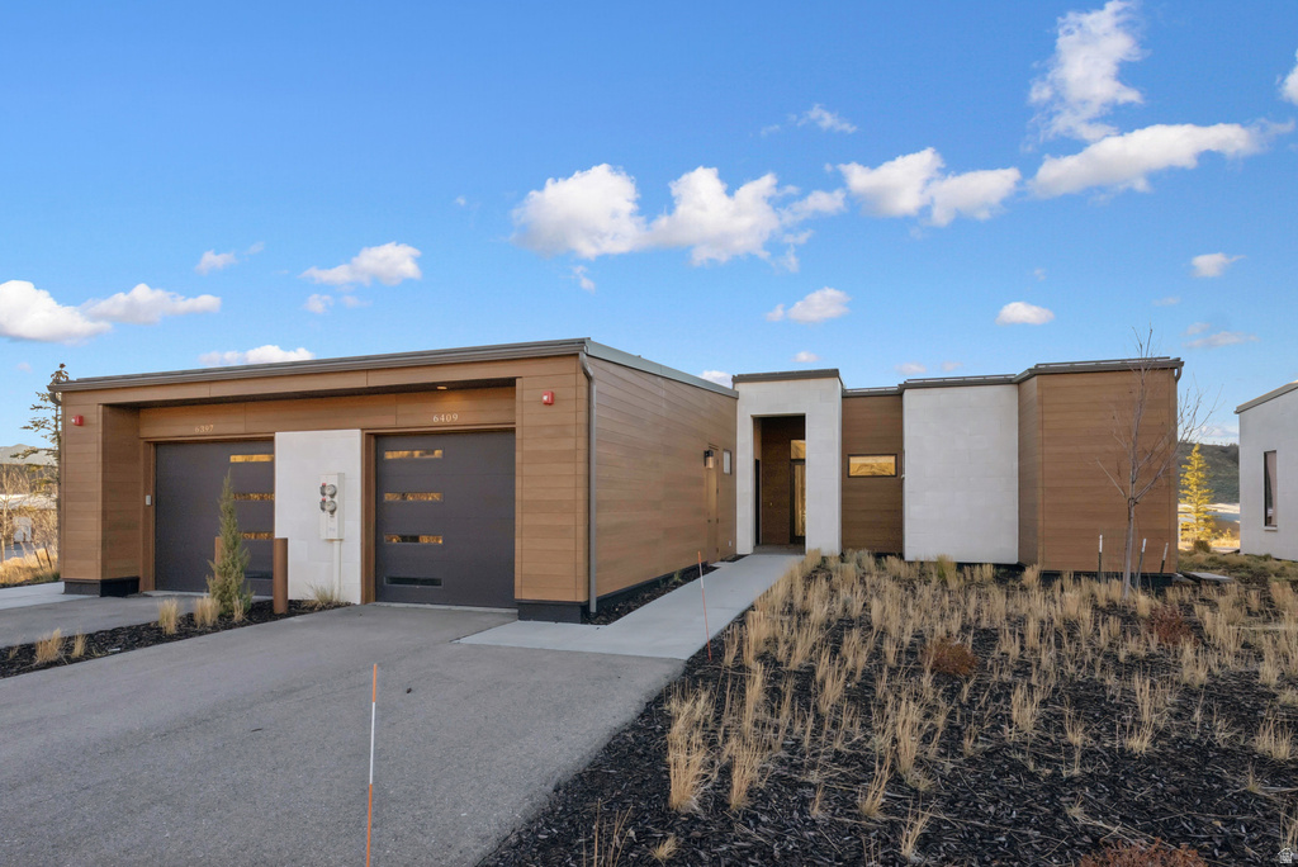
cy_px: 434
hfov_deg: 88.7
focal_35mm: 18
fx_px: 664
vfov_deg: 66.3
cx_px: 649
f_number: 8
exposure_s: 1/1000
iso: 640
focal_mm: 18.4
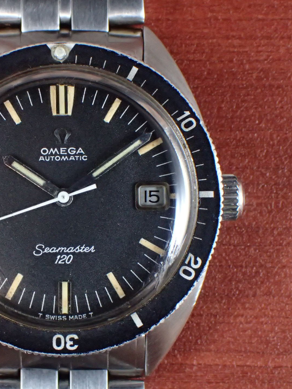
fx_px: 1114
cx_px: 62
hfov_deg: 14.9
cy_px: 195
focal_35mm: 99
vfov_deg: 19.8
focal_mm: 13.47
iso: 1000
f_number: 5.6
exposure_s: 1/80
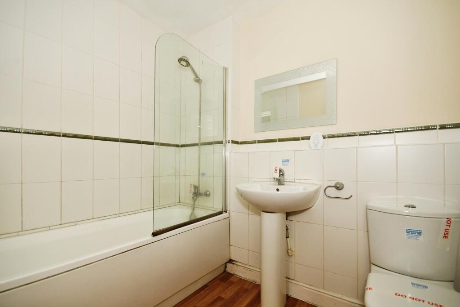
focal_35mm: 15
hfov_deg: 100.4
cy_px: 154
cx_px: 230
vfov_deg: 77.3
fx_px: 192
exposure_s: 1/15
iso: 400
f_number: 8
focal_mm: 10
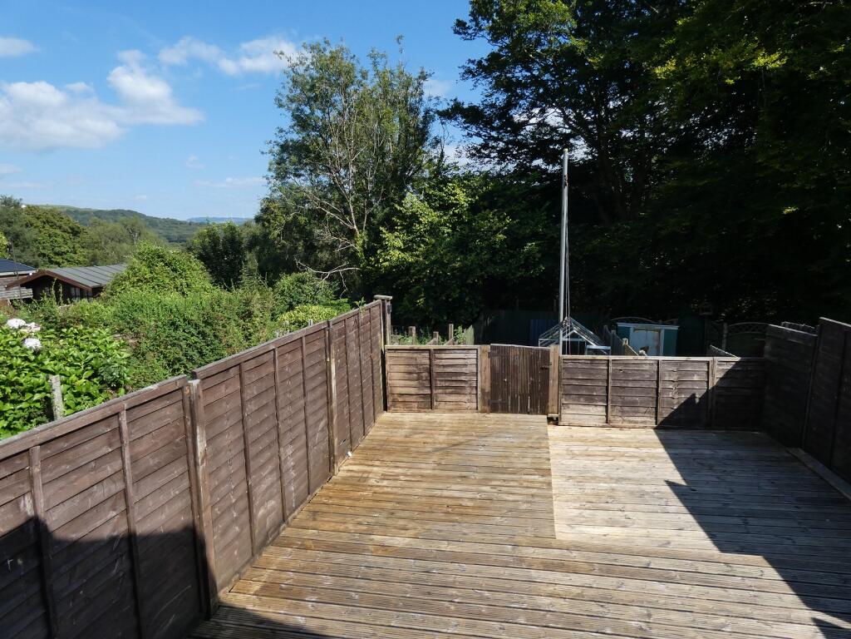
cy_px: 320
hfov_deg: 81.7
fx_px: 492
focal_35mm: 20
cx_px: 426
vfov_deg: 66.0
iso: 80
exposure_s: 1/1000
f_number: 3.2
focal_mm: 3.6
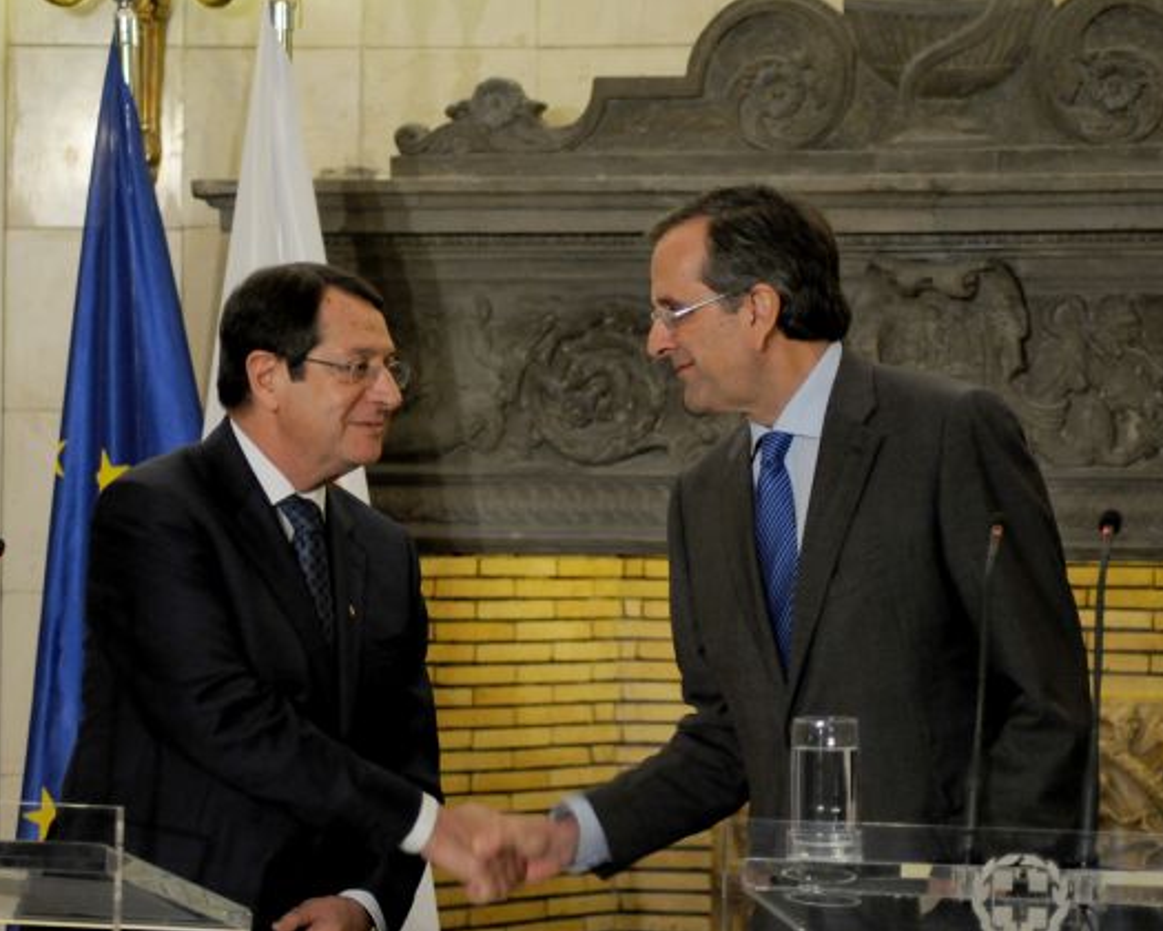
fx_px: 5011
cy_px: 464
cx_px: 490
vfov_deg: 10.6
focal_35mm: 146
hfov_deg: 13.2
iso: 1000
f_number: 4
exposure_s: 1/100
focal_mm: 85
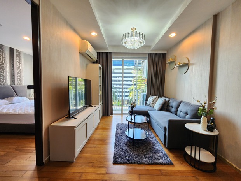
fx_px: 91
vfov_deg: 89.9
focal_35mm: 13
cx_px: 120
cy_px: 90
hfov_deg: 106.2
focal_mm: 2.2
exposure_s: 1/50
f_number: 2.2
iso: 160
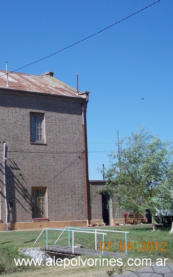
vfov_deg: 28.2
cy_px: 139
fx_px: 551
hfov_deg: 17.4
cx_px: -1
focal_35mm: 73
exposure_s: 1/200
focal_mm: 7.2
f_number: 7.2
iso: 80
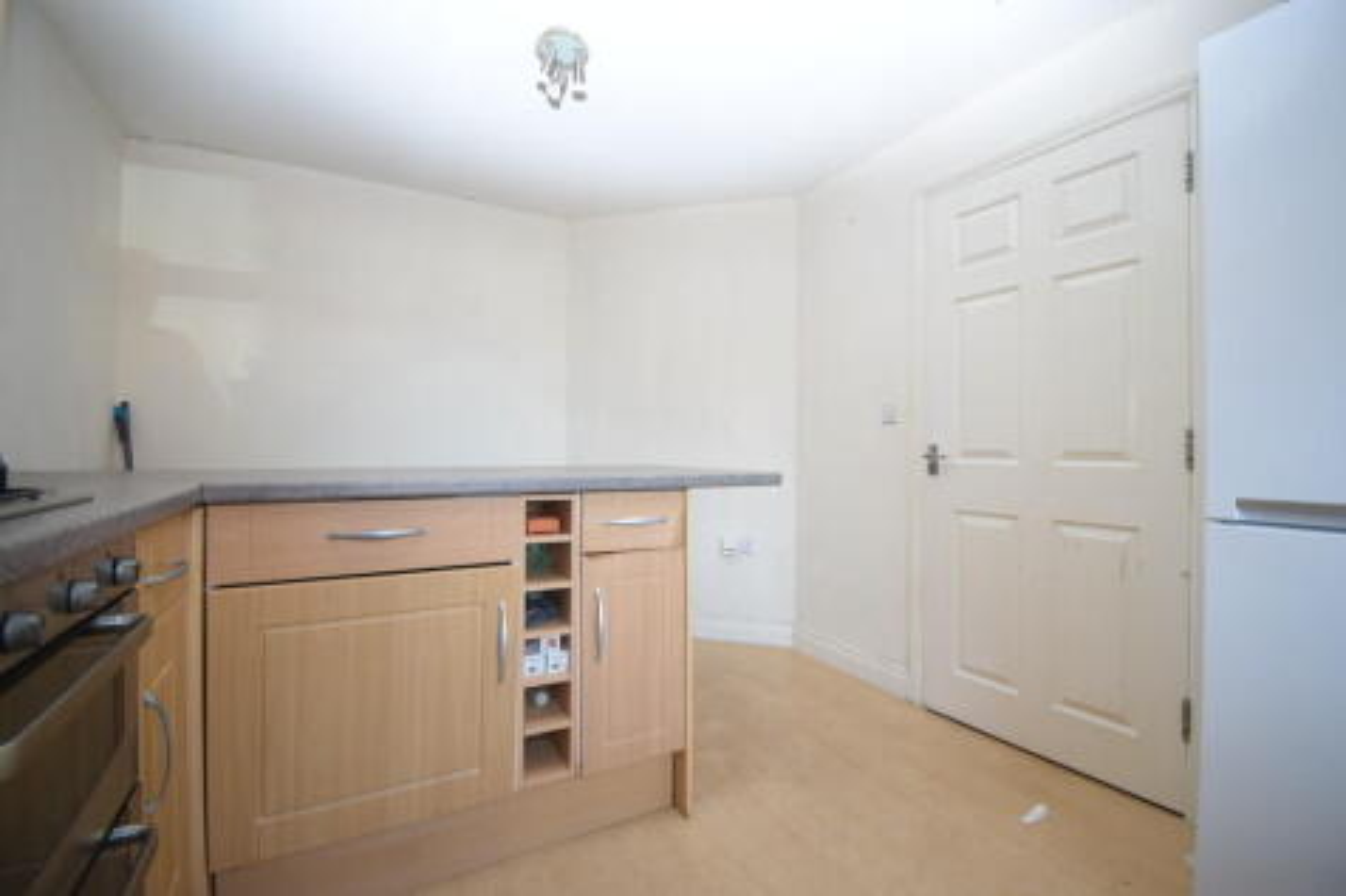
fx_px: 561
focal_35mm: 15
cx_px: 673
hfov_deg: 100.4
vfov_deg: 77.3
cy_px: 448
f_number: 4.5
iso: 800
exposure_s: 1/60
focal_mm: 10
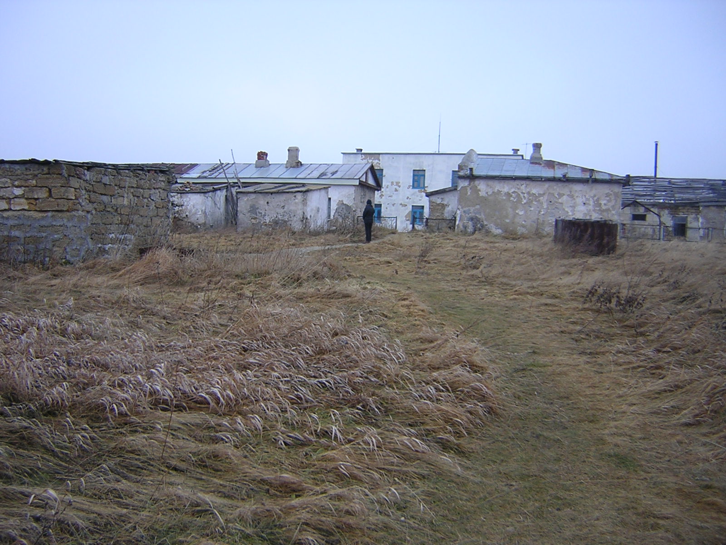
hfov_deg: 51.4
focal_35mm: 36
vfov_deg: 39.7
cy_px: 272
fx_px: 755
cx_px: 363
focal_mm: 4.7
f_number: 2.6
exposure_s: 1/88.2
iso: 100
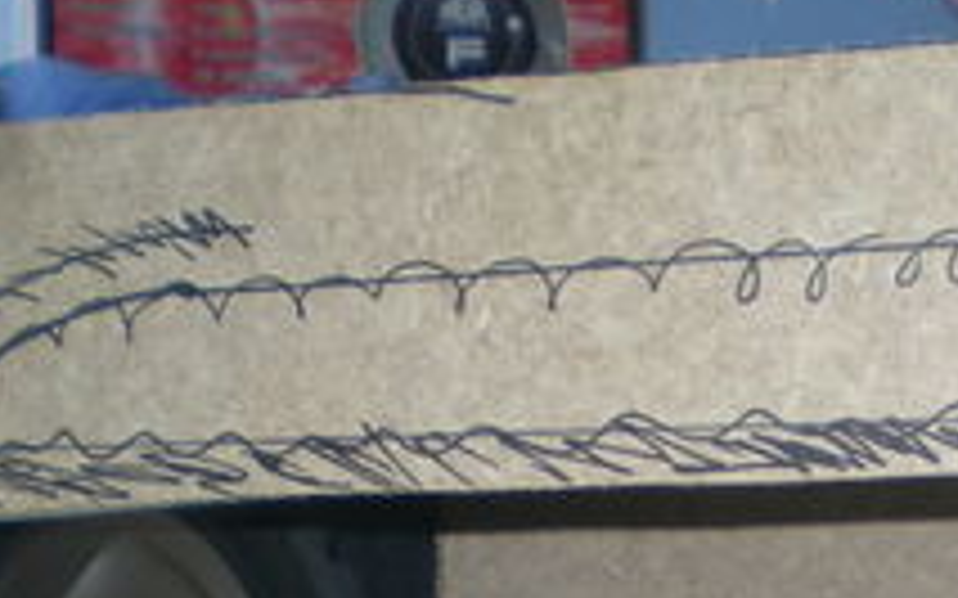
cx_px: 711
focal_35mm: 121
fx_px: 3158
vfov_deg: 10.4
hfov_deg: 17.2
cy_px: 940
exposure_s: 1/51.3
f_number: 3.1
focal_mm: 6.3
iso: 50
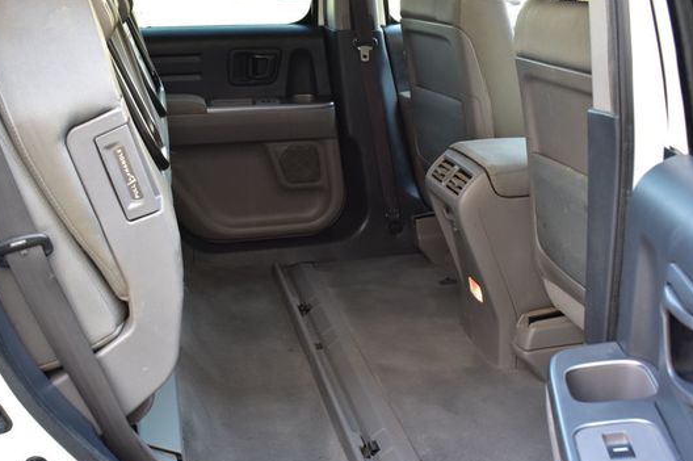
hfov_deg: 48.4
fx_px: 769
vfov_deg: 33.2
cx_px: 298
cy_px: 277
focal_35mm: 40
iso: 400
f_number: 6.3
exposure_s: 1/20
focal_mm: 22
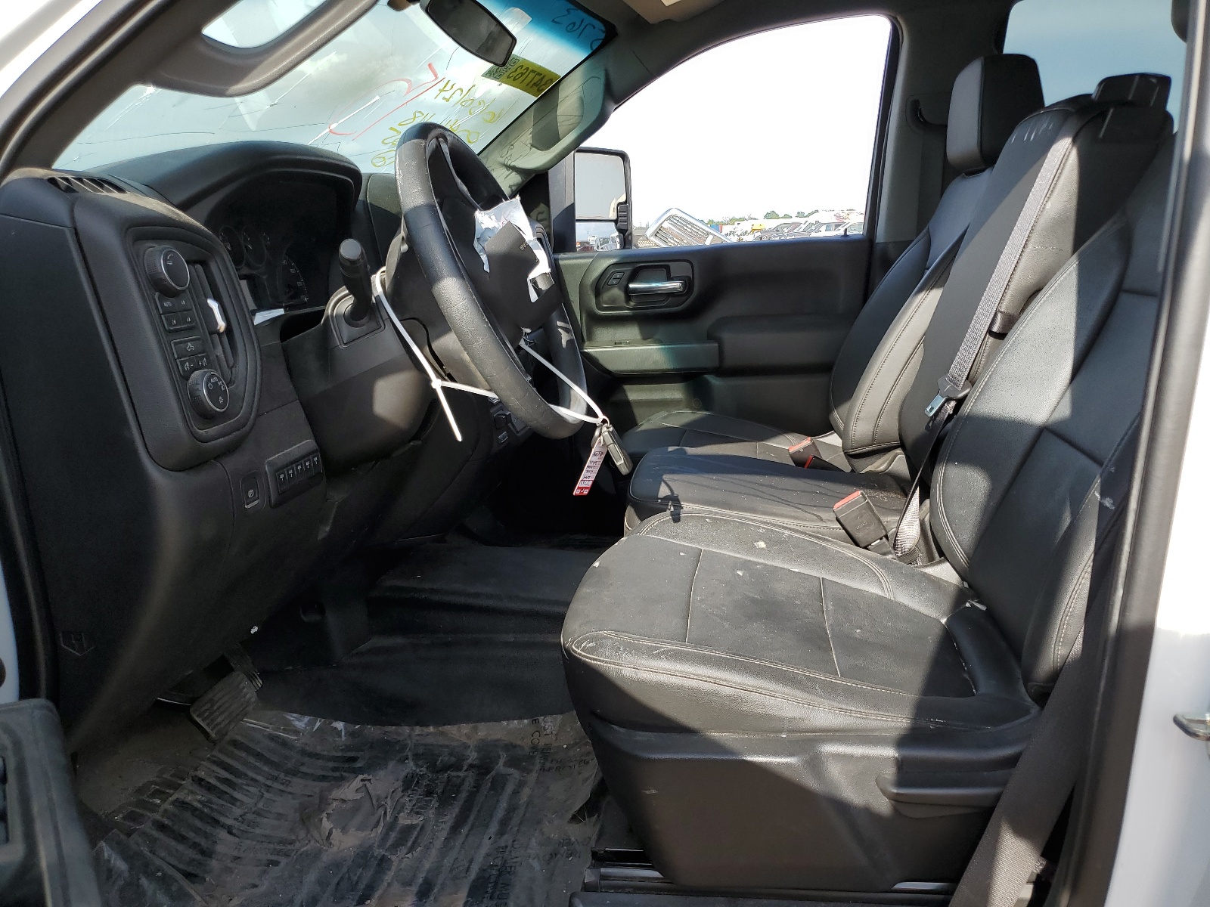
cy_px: 454
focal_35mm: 26
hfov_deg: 67.3
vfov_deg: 53.1
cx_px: 605
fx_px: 909
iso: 50
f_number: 1.5
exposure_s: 1/1250
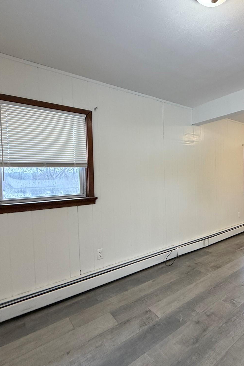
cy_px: 181
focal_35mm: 20
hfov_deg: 58.7
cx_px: 183
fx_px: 203
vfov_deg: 84.0
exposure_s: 1/60
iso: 200
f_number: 2.2
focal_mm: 2.22
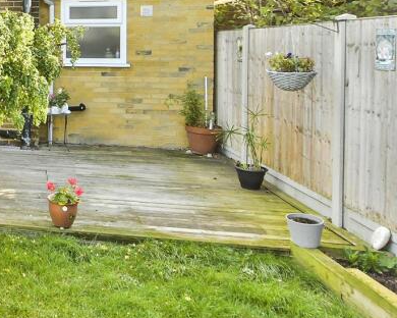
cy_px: 50
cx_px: -92
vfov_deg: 38.2
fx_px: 435
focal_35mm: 37
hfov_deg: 36.4
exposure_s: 1/250
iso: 500
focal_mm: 10
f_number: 8
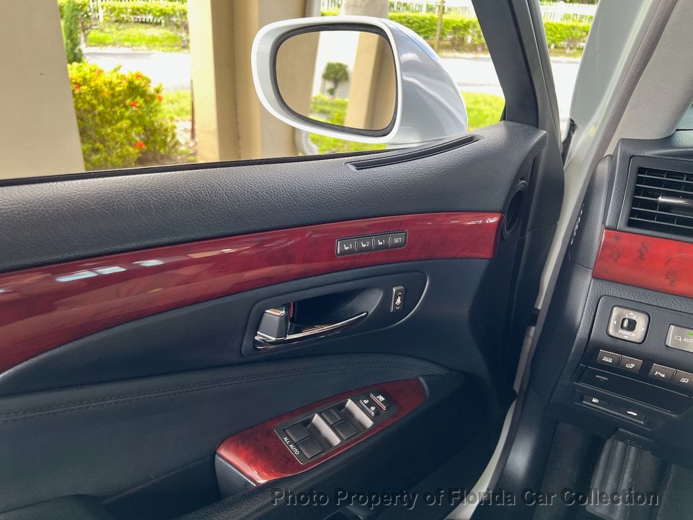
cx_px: 346
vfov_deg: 53.1
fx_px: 521
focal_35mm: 26
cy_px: 260
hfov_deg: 67.3
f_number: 1.5
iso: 80
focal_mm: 5.7
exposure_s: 1/121
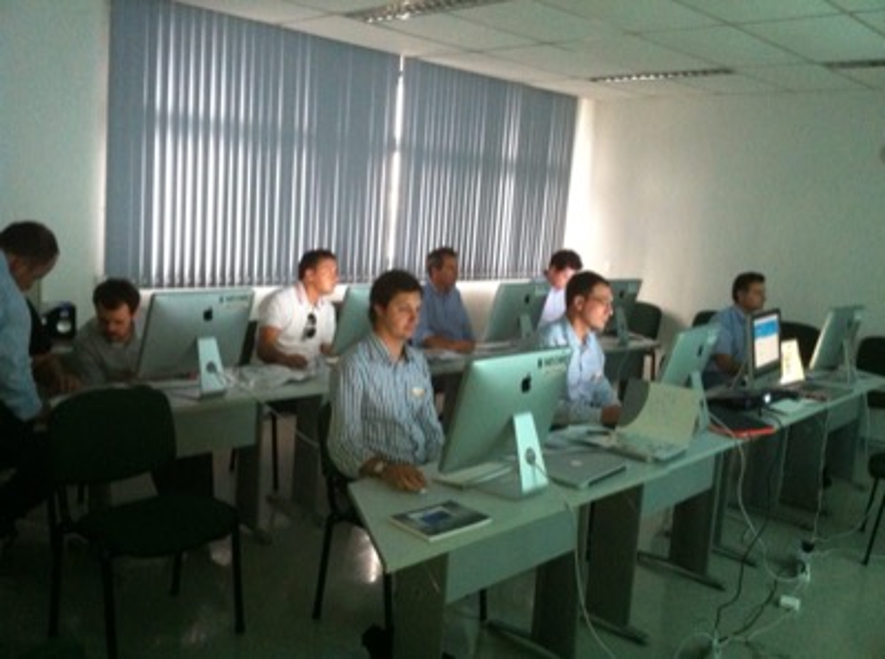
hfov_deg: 52.7
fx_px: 893
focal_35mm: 35
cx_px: 442
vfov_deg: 40.5
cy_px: 330
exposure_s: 1/15
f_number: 2.8
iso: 500
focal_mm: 3.85
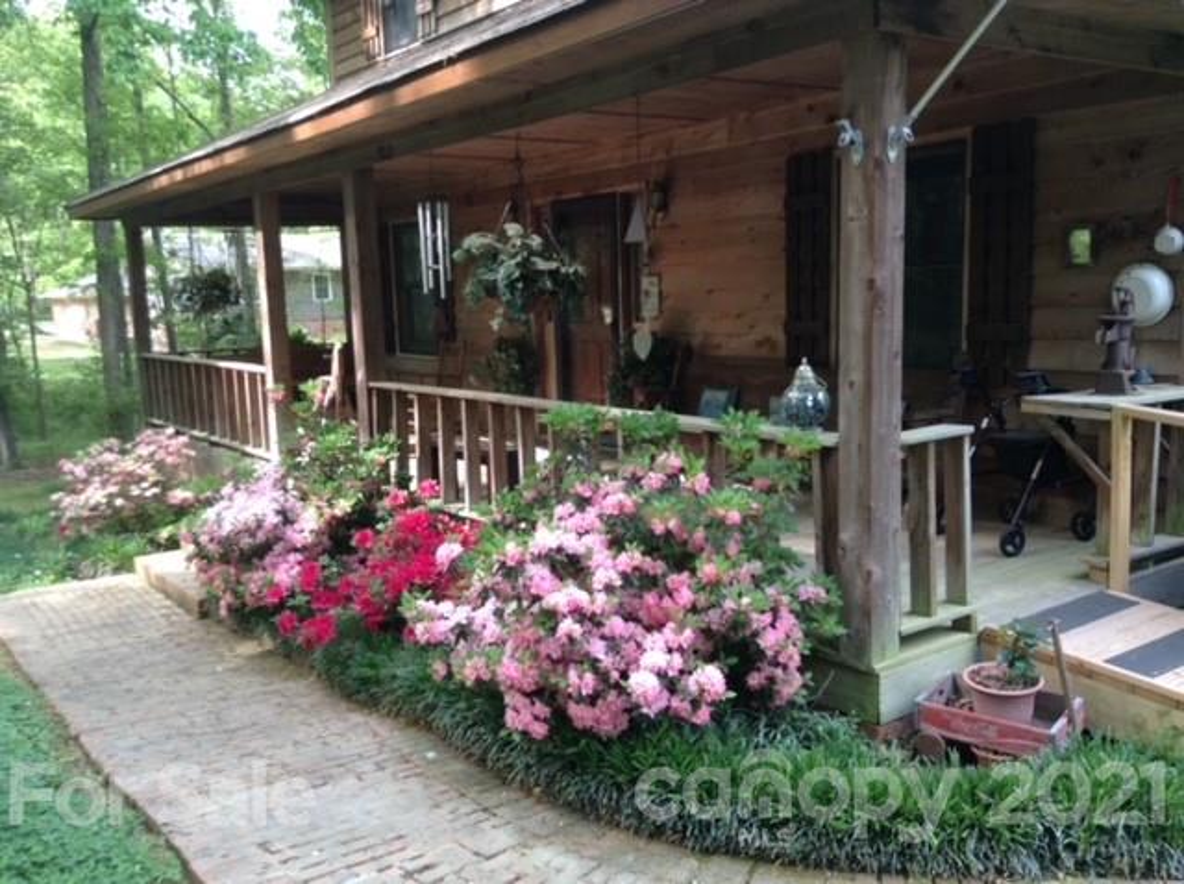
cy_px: 442
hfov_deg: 55.4
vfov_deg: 42.8
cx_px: 592
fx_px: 1127
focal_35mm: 33
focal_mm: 3.3
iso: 32
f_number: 2.4
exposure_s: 1/60
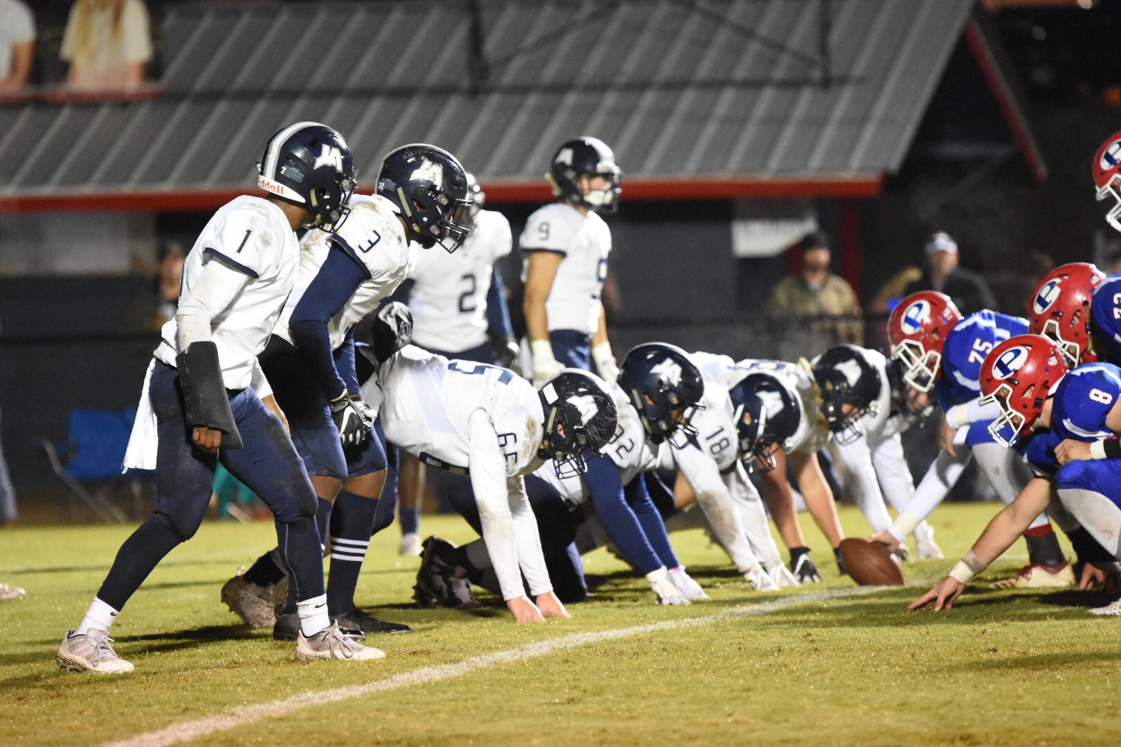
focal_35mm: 300
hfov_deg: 6.9
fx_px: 9341
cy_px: 374
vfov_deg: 4.6
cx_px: 560
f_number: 2.8
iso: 10000
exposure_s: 1/1000
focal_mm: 200
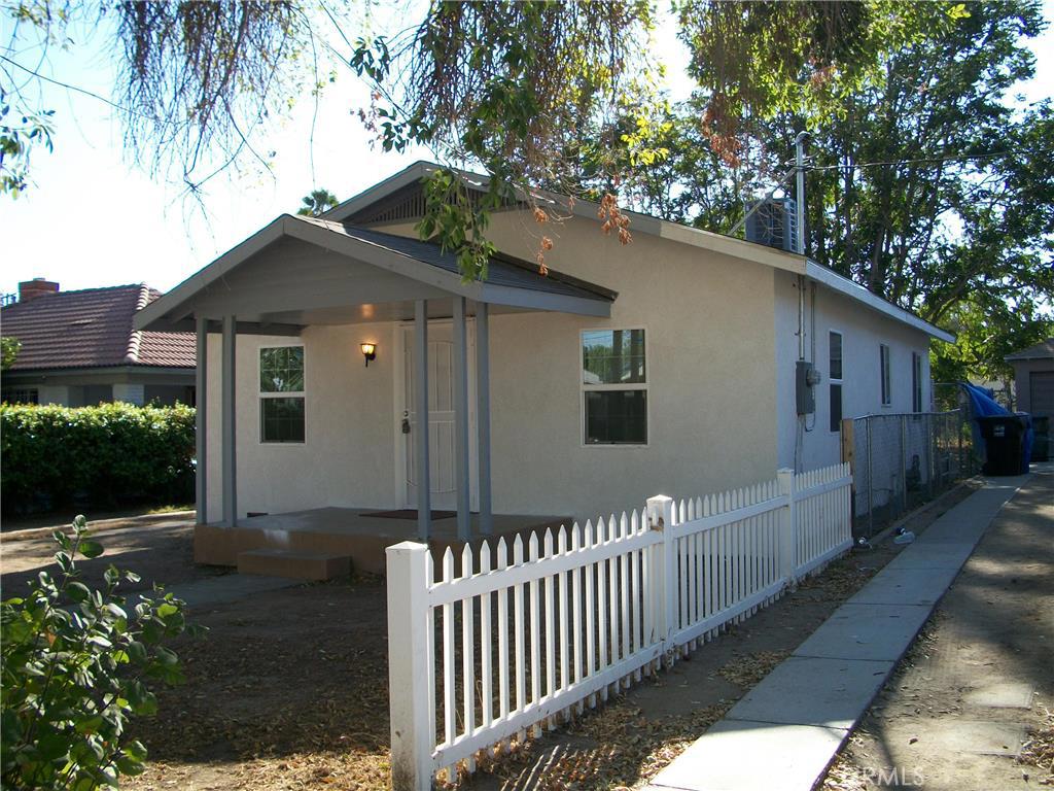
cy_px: 396
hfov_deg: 52.6
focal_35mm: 35
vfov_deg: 40.7
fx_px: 1066
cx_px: 527
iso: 80
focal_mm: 6.3
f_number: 3.1
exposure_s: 1/400
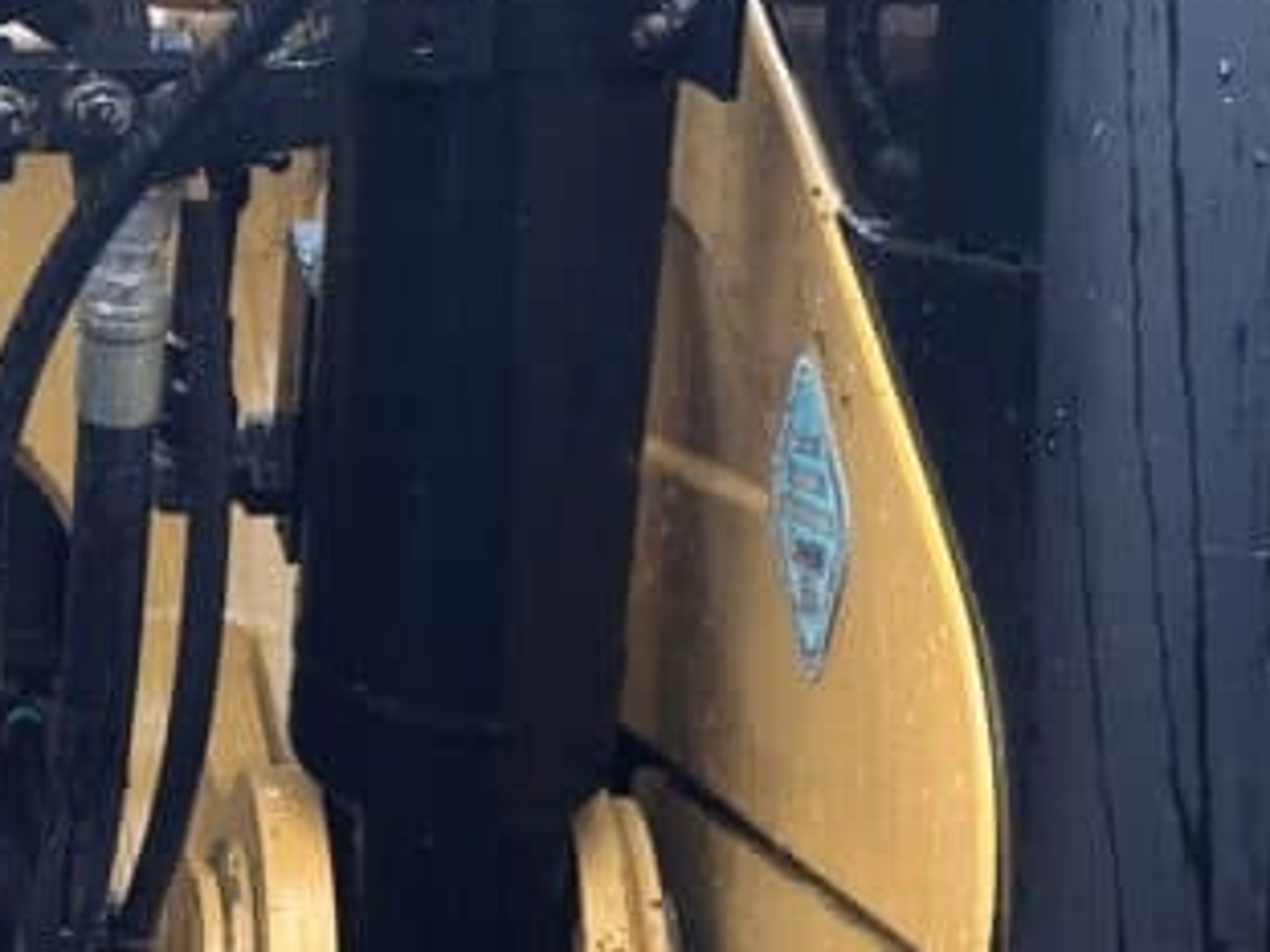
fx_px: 5098
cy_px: 239
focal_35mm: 139
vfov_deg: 10.6
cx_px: -376
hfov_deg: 13.7
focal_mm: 6.86
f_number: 1.78
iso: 250
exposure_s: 1/55
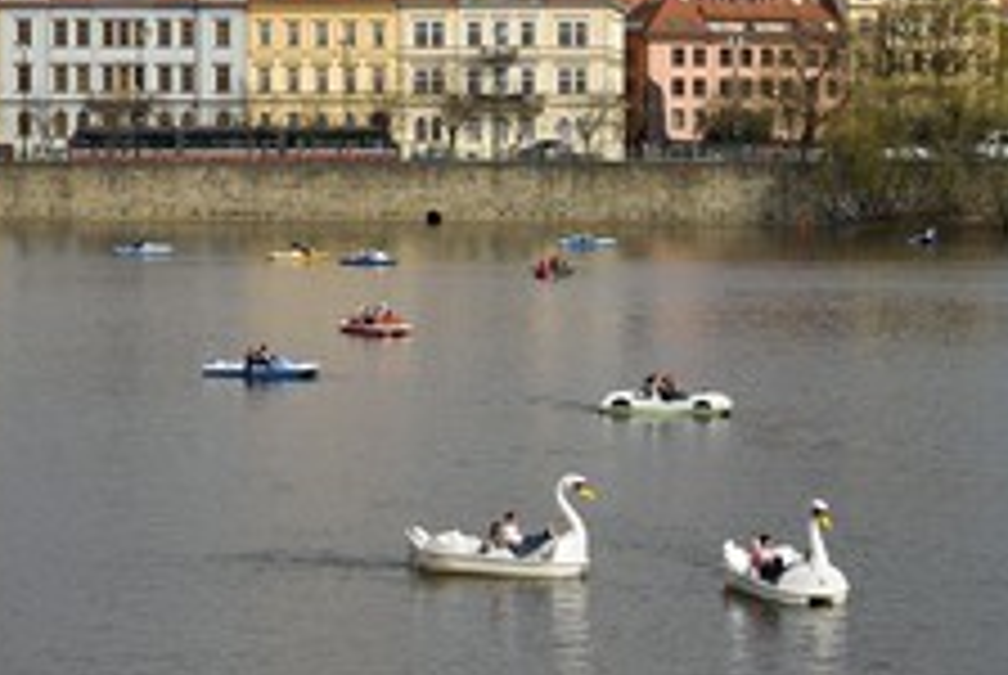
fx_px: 3673
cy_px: 171
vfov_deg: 10.5
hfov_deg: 15.6
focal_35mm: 131
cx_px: 374
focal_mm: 70
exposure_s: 1/250
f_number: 13
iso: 200
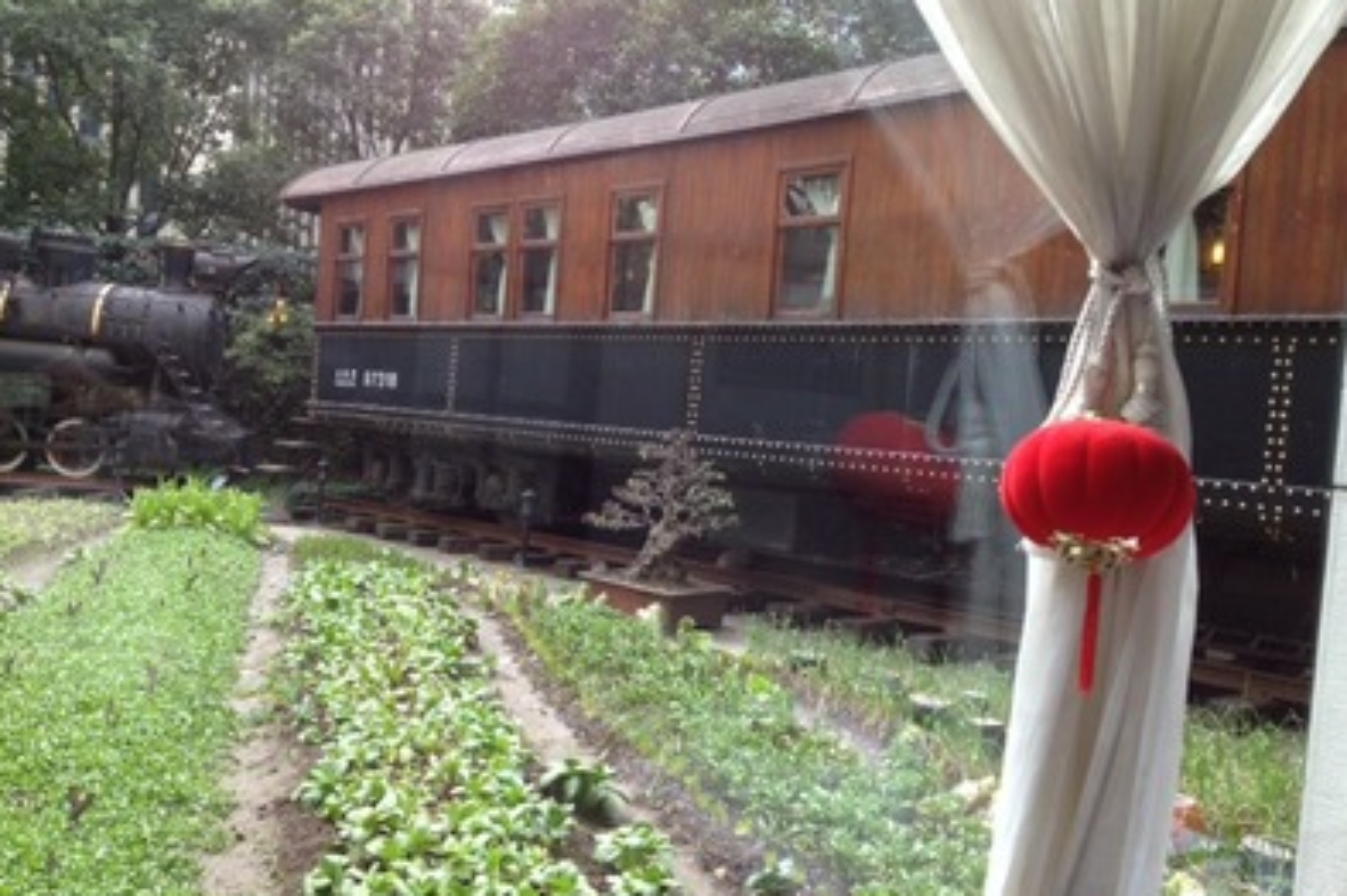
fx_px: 1383
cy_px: 469
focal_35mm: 37
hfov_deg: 51.9
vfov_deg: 35.9
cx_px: 677
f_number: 2.4
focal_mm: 4.28
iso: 80
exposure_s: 1/120
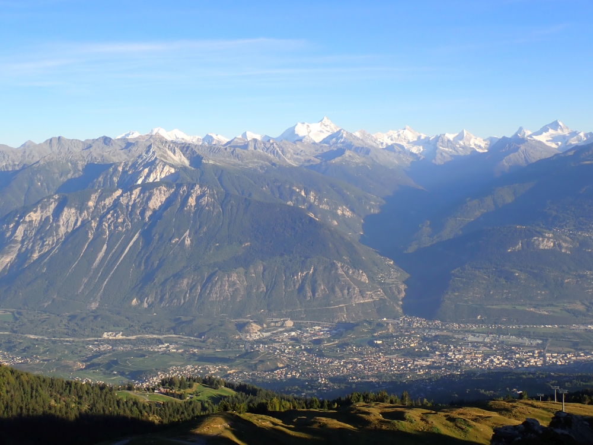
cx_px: 296
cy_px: 222
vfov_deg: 35.1
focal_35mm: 41
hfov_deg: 45.8
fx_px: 702
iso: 100
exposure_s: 1/640
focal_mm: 7.31
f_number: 4
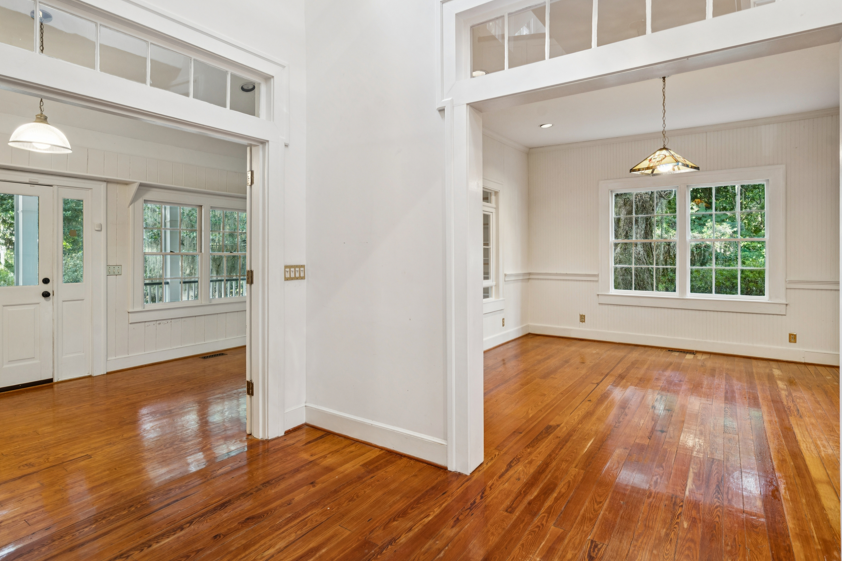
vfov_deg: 64.4
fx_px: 444
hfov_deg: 86.9
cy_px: 249
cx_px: 406
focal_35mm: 19
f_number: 8
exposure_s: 1/3.33
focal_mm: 16
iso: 400
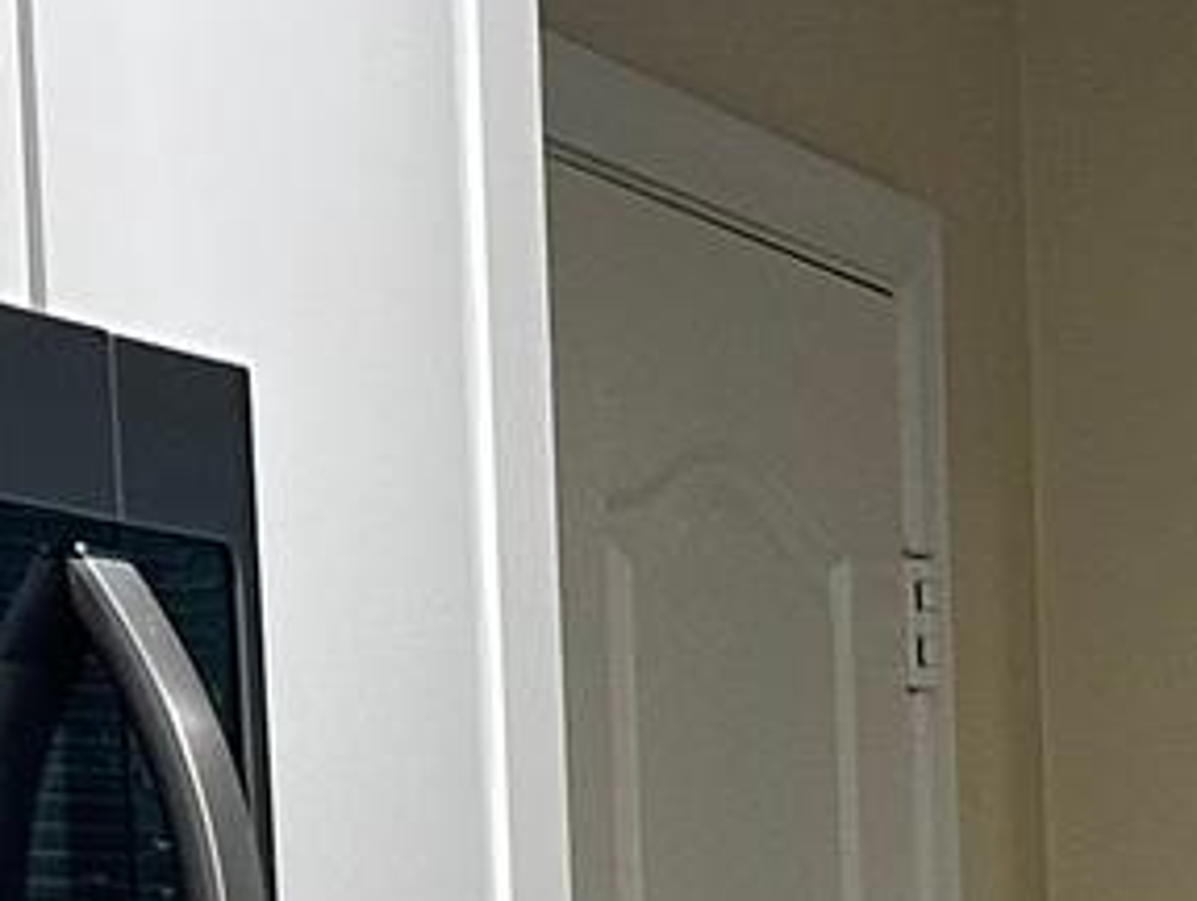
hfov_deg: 10.3
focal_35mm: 171
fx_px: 5921
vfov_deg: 8.2
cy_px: 1956
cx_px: 2628
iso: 200
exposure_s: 1/120
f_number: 1.78
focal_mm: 6.86
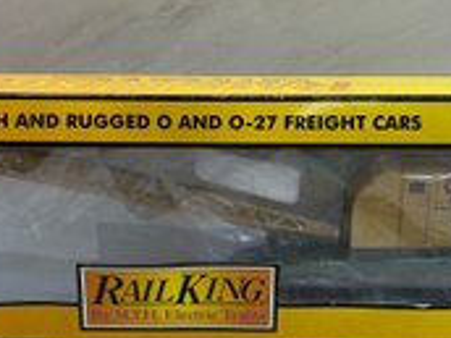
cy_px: 164
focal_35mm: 52
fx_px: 677
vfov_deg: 28.0
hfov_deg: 36.8
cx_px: 201
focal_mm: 5.7
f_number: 1.5
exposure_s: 1/163
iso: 64
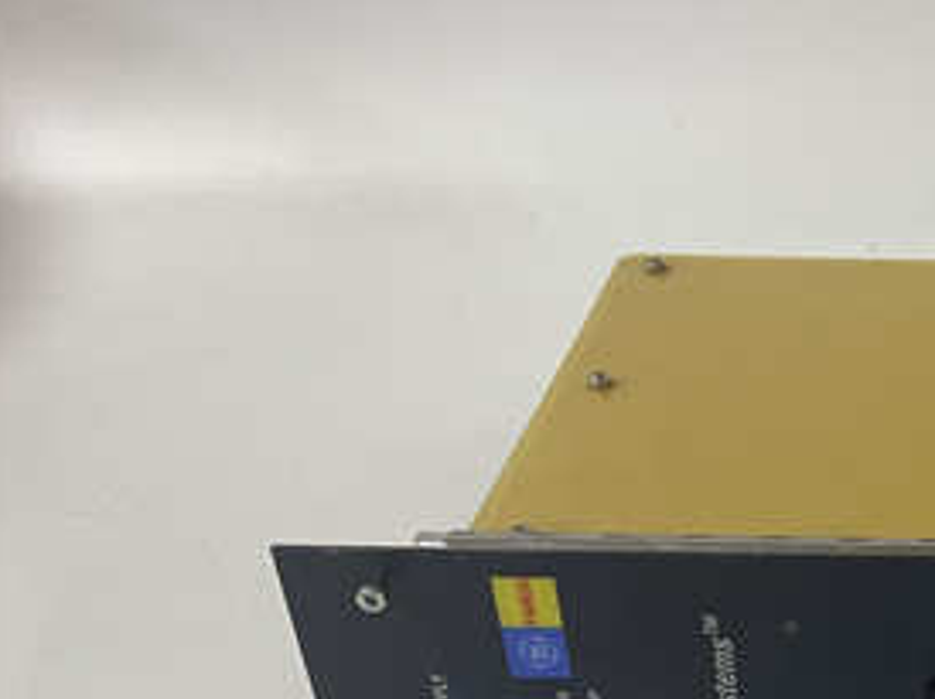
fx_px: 1538
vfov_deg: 24.6
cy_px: 679
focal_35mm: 57
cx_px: 1007
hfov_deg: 30.5
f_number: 1.8
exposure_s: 1/50
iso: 80
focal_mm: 4.25
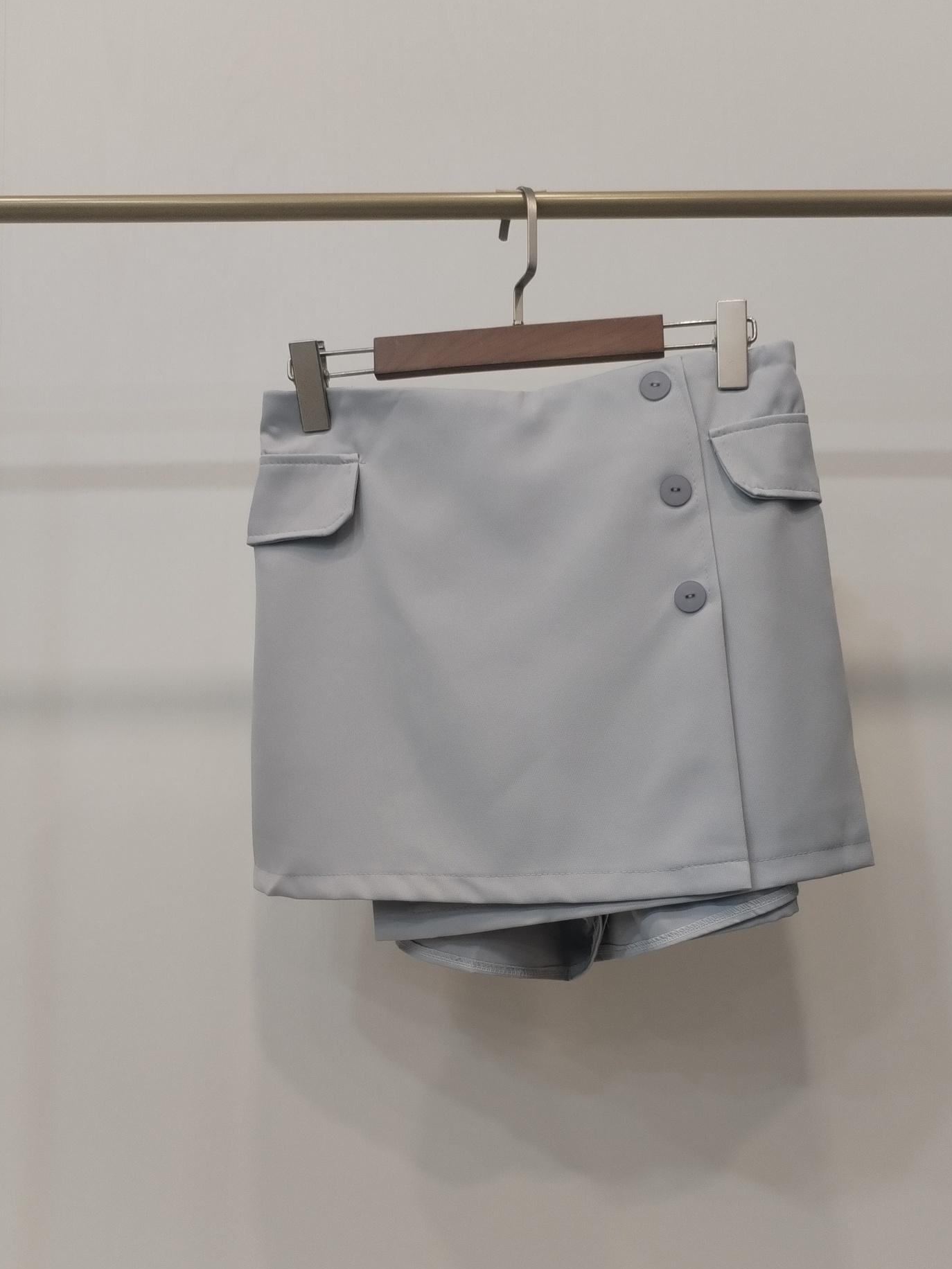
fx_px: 1393
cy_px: 796
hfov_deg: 37.7
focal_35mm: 38
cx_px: 507
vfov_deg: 48.5
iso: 253
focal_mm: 4.75
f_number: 1.8
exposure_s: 1/60
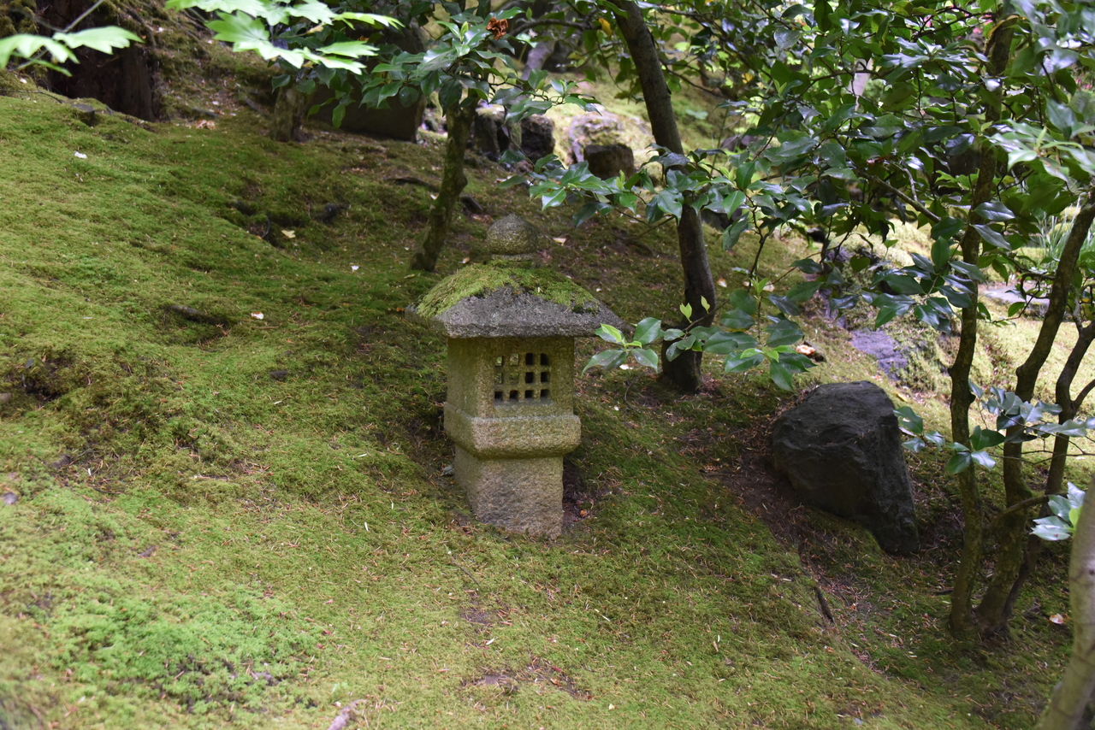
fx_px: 1339
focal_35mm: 44
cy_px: 365
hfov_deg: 44.5
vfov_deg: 30.5
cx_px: 548
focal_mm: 44
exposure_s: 1/100
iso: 3600
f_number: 4.2
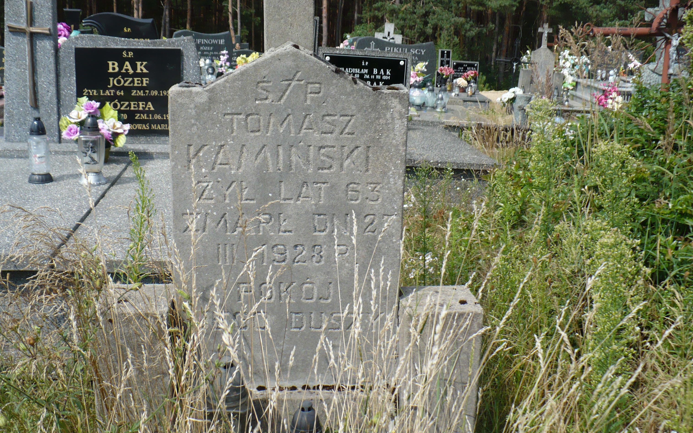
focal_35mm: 40
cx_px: 341
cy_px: 252
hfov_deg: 49.3
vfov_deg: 31.9
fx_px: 756
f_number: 8
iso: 100
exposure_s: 1/160
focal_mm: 6.1
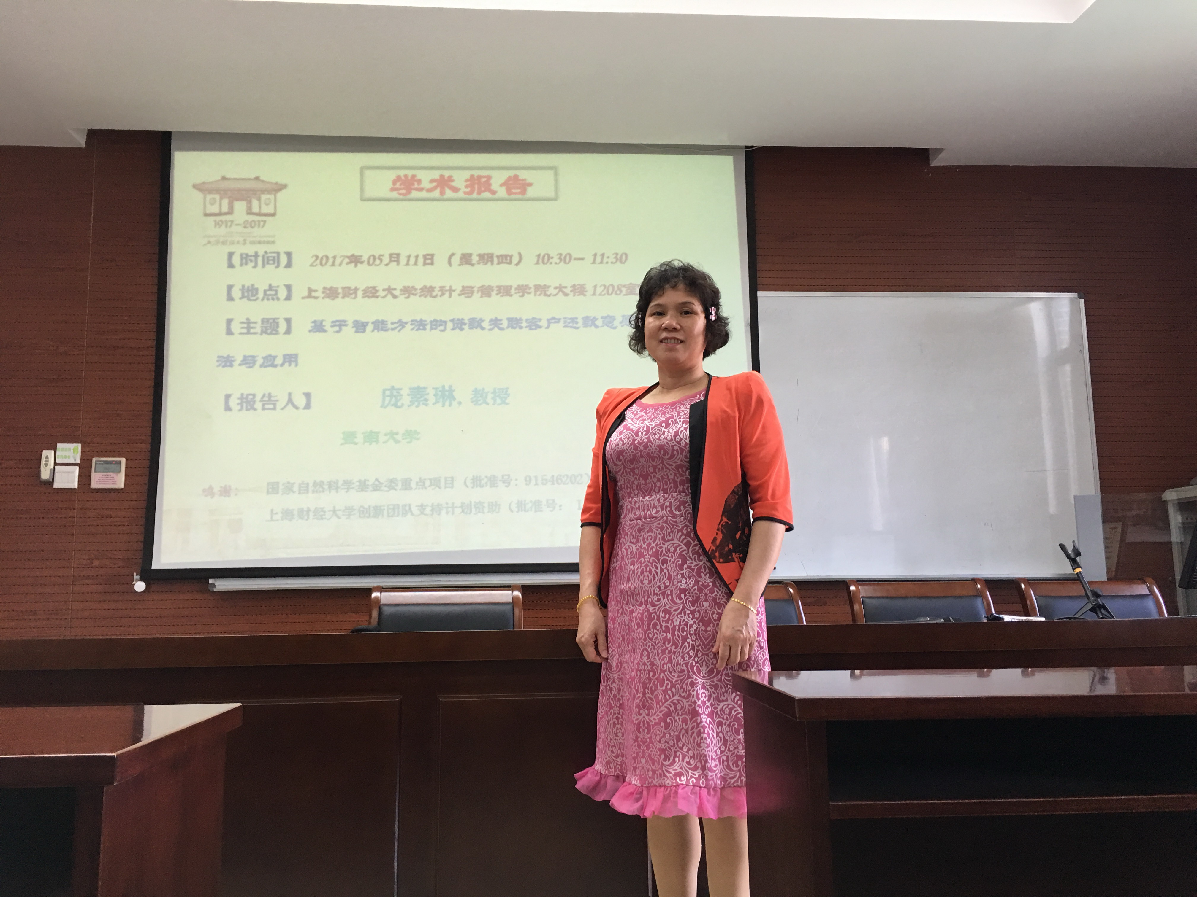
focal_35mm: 29
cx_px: 598
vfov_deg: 48.2
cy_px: 448
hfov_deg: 61.7
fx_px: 1003
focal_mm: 4.15
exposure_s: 1/33
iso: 64
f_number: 2.2
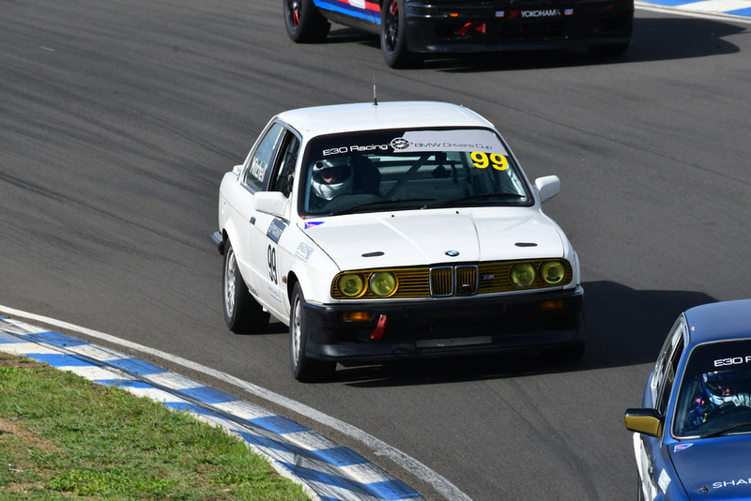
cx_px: 376
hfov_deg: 2.7
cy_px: 250
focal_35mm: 750
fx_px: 15651
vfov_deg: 1.8
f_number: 13
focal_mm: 500
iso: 500
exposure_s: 1/640
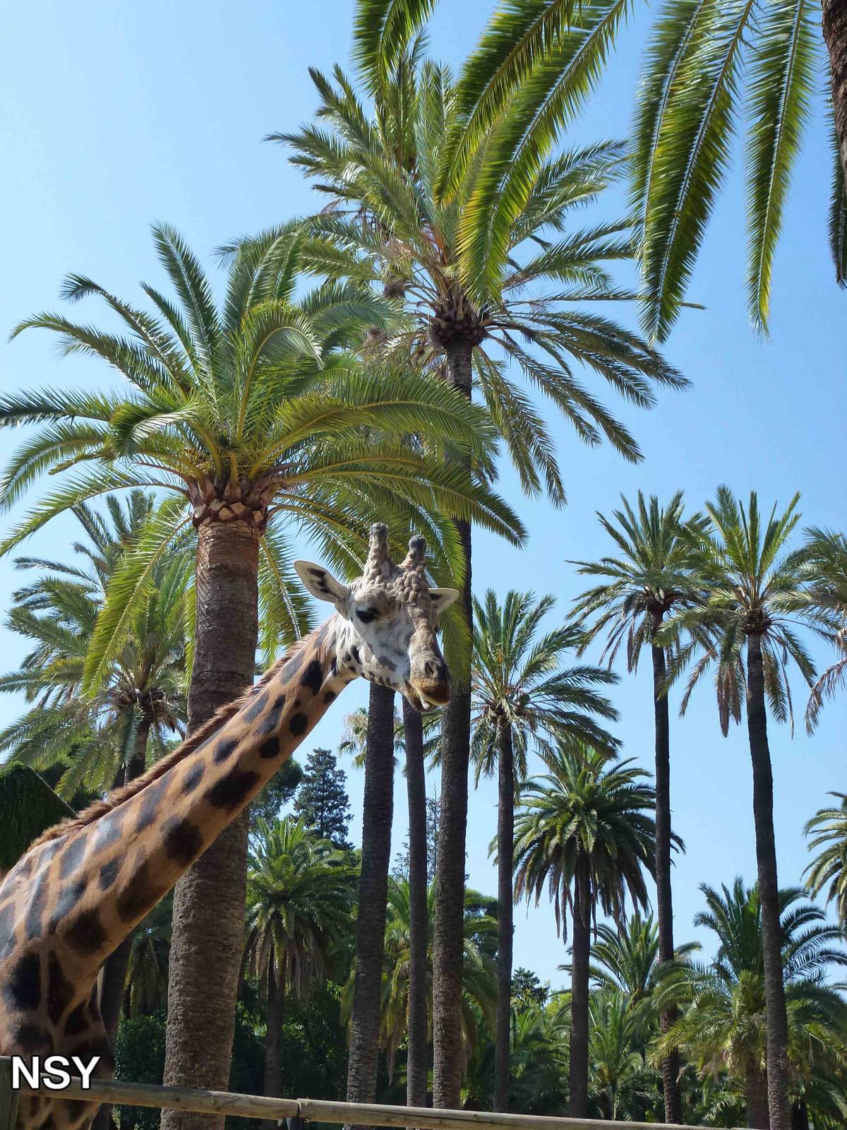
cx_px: 424
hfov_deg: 32.2
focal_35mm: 45
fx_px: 1468
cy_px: 565
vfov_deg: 42.1
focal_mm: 8
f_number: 4
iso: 160
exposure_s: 1/640
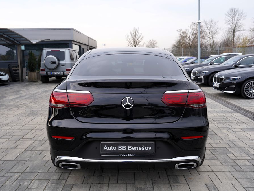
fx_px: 257
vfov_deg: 40.7
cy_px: 96
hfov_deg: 52.6
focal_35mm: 35
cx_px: 127
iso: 100
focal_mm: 32
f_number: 5.6
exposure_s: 1/160
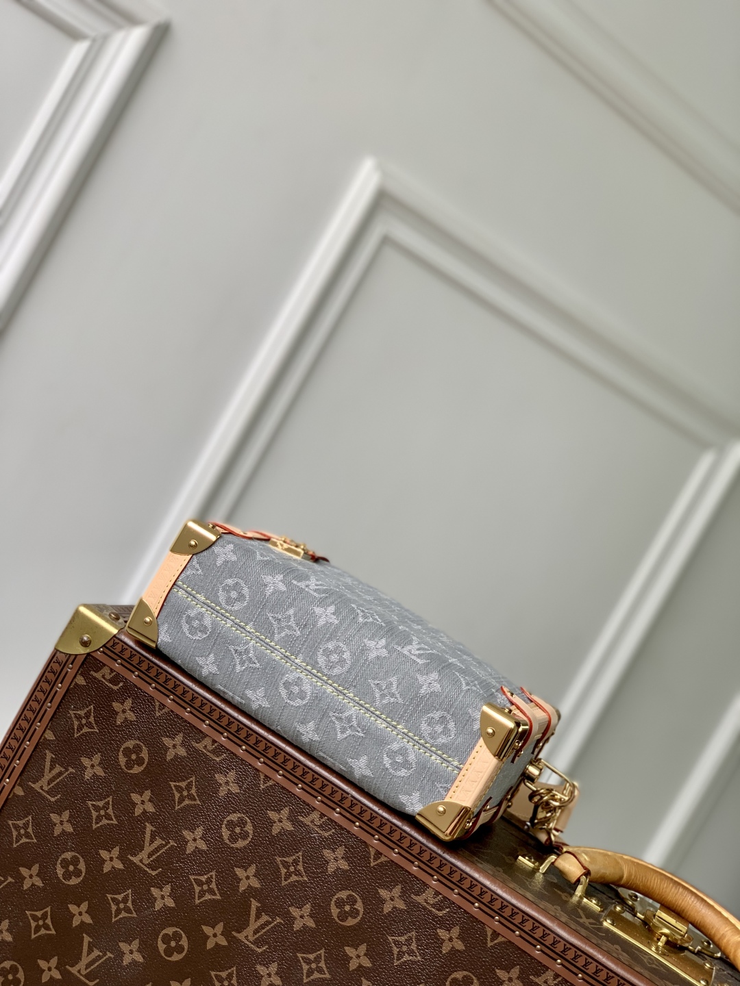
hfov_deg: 28.0
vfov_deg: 36.8
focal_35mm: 52
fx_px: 1482
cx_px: 370
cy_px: 493
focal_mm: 6
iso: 32
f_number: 2.4
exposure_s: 1/122
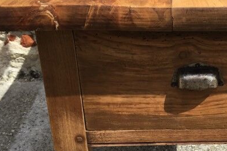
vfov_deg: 20.9
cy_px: 71
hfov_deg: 30.1
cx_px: 185
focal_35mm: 65
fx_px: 410
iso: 25
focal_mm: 3.3
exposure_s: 1/1072
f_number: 2.4
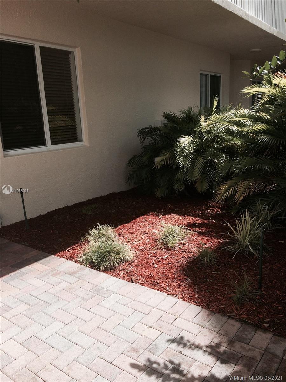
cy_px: 191
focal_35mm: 30
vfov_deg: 60.0
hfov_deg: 46.8
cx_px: 143
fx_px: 330
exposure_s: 1/1580
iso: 40
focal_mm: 4.12
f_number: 2.2
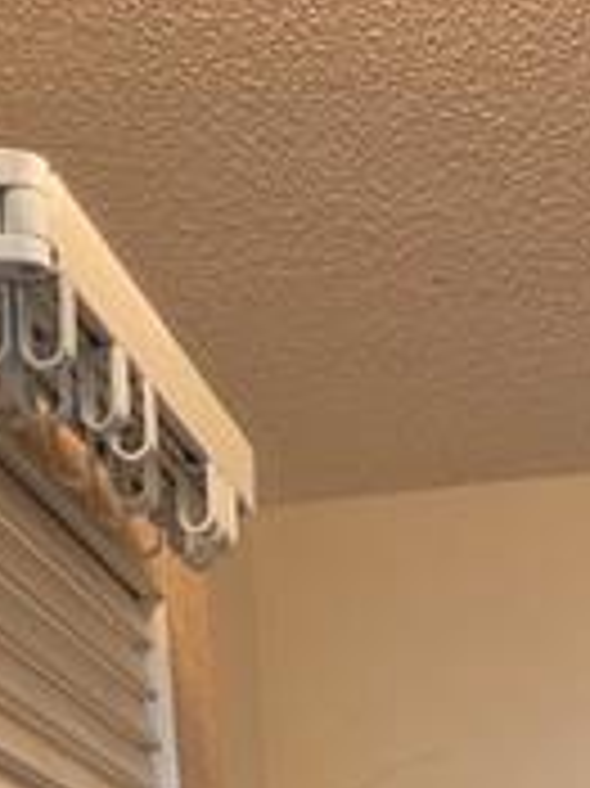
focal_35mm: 79
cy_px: 1297
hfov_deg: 17.5
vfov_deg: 20.0
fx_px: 1798
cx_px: 761
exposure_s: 1/120
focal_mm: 5.4
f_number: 1.8
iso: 320
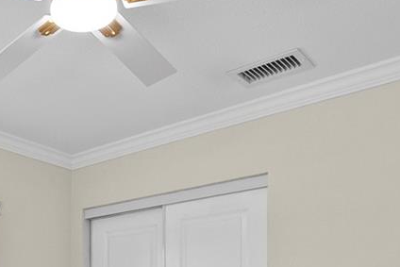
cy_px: 339
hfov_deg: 38.8
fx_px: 545
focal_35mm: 49
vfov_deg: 24.4
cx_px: 78
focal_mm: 13
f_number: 8
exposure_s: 1/30
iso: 640
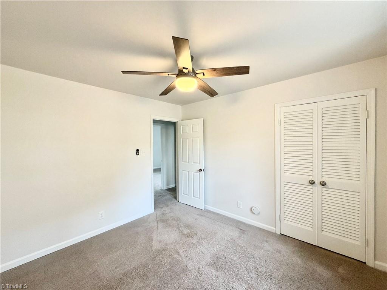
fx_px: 157
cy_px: 145
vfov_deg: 85.7
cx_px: 194
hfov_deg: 102.1
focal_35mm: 14
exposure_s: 1/60
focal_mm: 2.22
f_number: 2.2
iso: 200
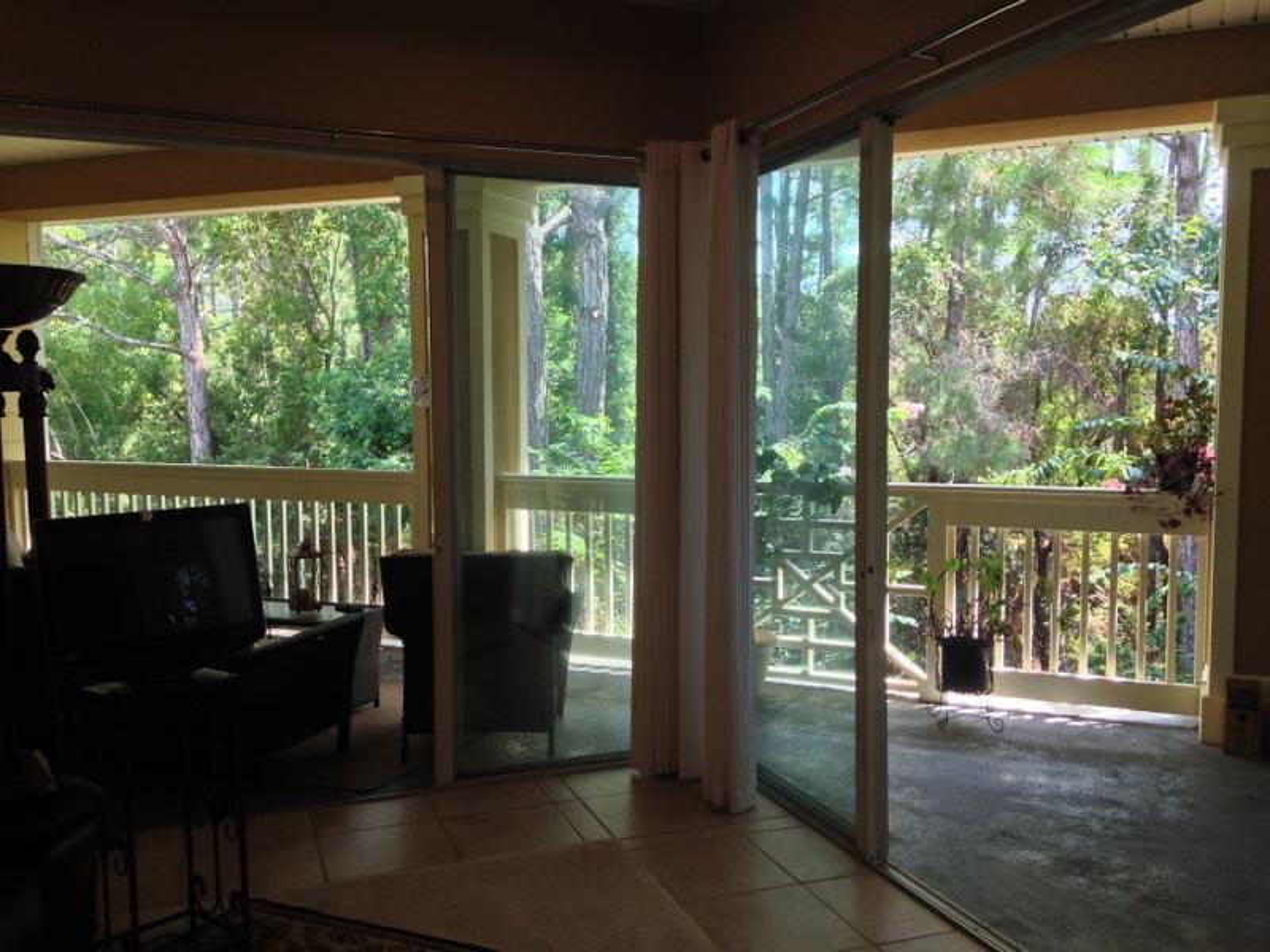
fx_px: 1211
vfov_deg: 42.9
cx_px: 635
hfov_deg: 55.4
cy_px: 476
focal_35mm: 33
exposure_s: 1/120
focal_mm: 4.12
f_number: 2.4
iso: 64
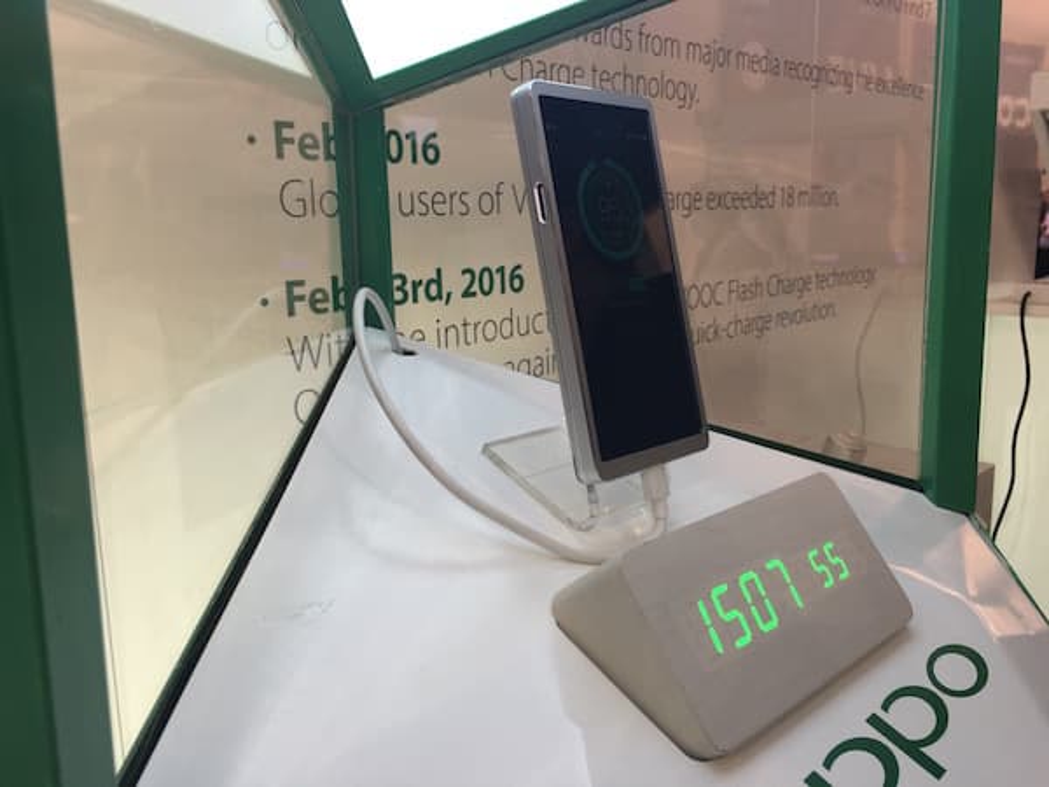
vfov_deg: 48.2
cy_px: 394
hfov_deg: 61.7
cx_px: 524
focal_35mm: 29
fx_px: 879
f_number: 2.2
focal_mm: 4.15
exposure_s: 1/50
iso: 25
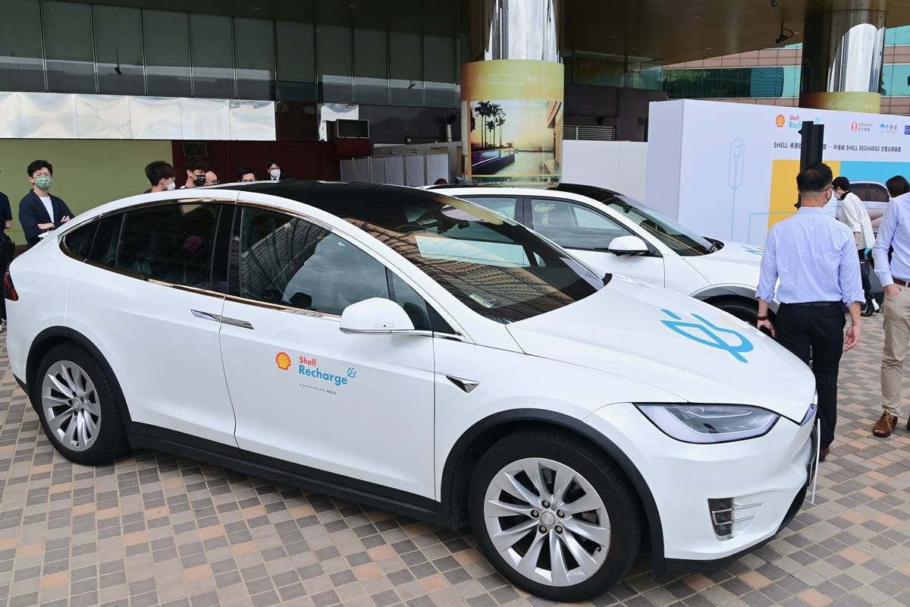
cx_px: 455
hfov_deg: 73.7
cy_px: 304
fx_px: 607
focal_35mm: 24
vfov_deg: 53.1
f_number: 10
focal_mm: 24
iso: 250
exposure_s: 1/200
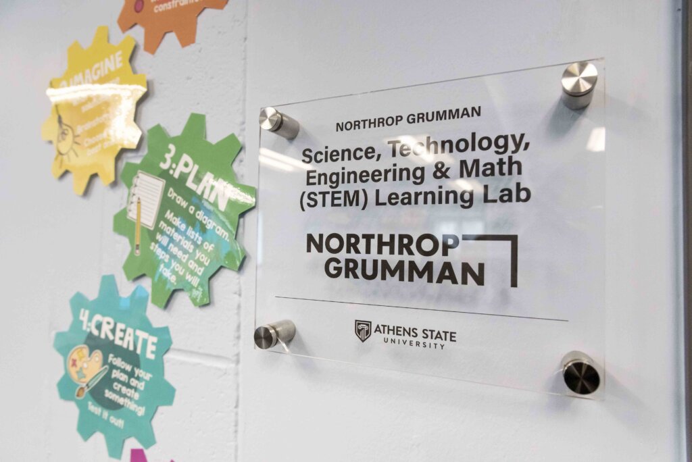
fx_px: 462
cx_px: 346
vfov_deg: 53.2
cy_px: 231
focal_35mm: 24
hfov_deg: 73.7
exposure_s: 1/250
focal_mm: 24
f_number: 5.6
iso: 3200
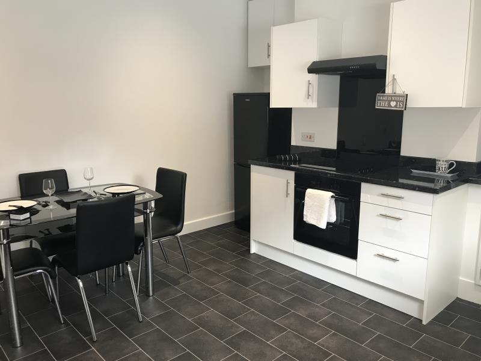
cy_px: 180
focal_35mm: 28
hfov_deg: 63.4
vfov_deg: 49.7
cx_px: 240
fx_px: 389
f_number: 1.8
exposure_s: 1/17
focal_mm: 3.99
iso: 40
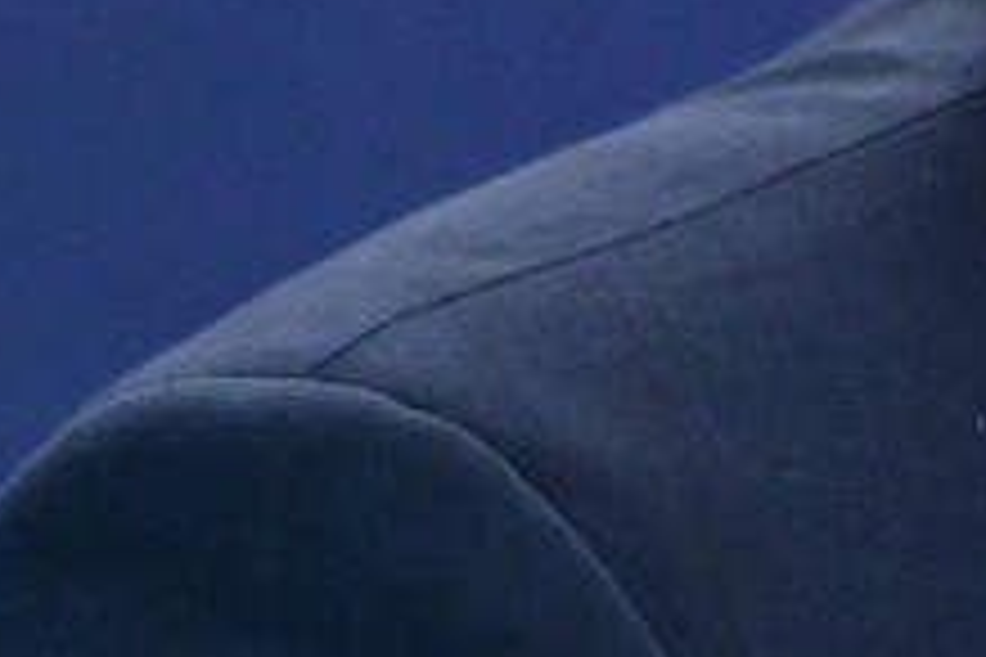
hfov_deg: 1.3
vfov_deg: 0.8
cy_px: -243
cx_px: 2125
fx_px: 44996
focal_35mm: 1643
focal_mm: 200
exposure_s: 1/320
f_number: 4.5
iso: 5000
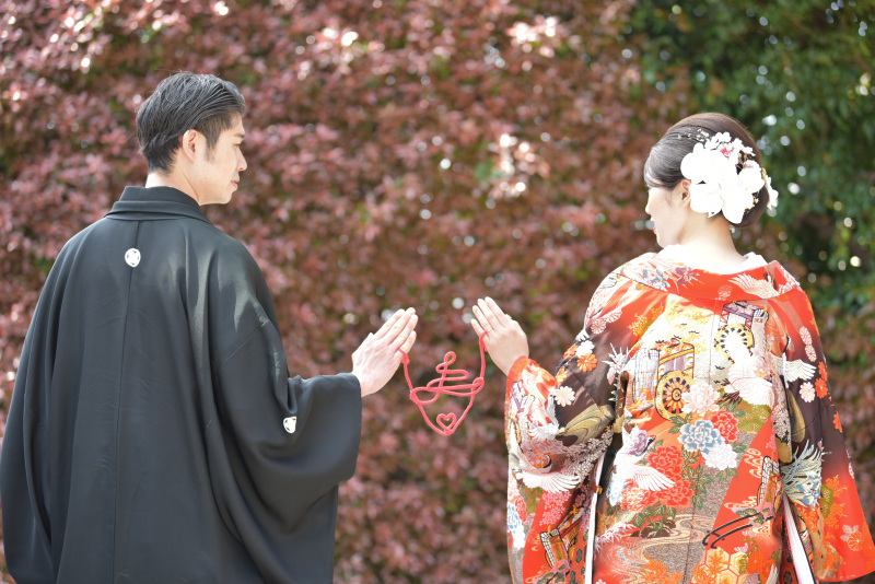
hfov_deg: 27.0
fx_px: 1823
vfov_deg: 18.2
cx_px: 438
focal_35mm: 75
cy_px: 292
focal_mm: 75
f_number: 2.8
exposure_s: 1/400
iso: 320
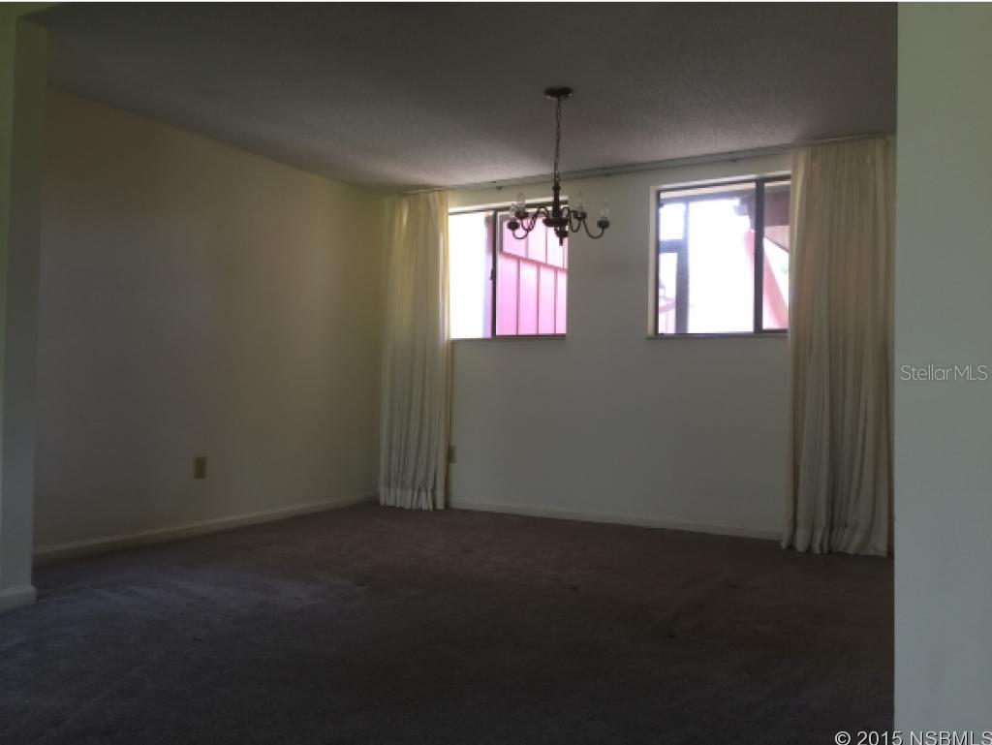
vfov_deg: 48.3
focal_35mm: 29
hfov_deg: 61.6
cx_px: 496
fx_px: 831
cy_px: 372
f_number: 2.2
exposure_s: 1/15
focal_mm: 4.15
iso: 32
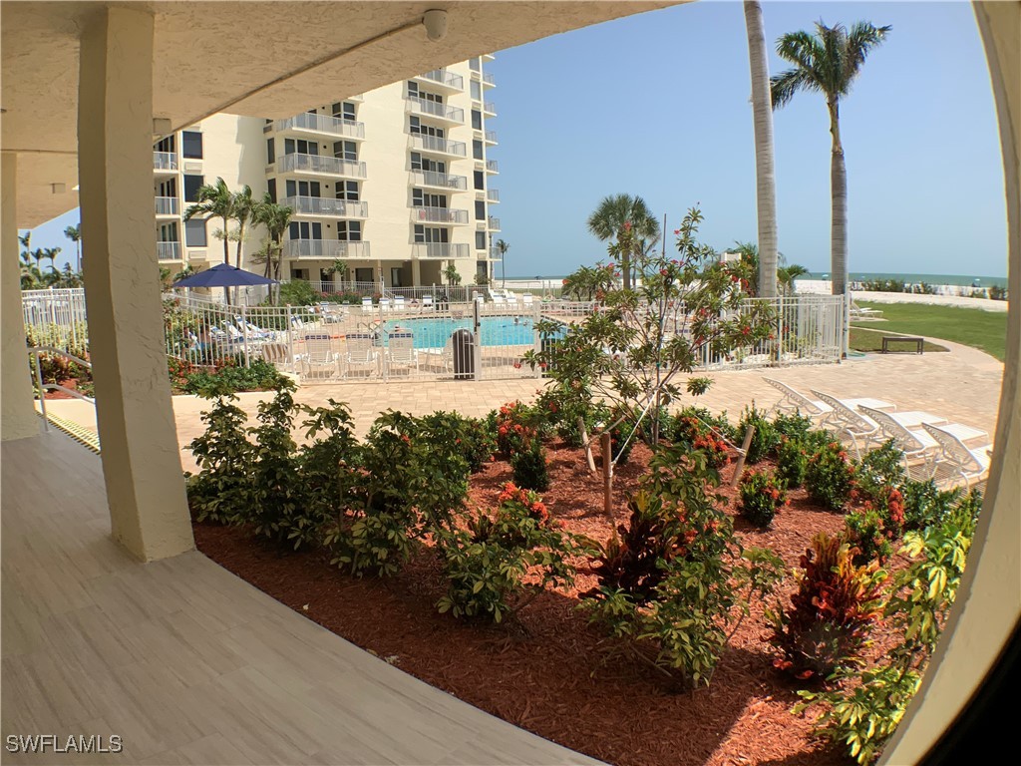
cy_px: 383
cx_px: 510
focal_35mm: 29
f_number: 1.8
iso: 16
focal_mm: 3
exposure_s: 1/2227
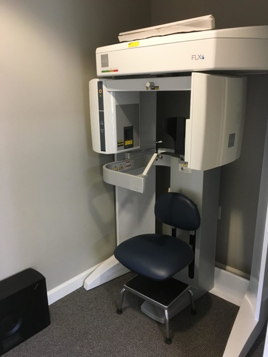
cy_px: 178
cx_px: 134
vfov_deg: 61.7
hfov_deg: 48.2
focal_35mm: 29
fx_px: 299
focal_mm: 4.15
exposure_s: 1/24
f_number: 2.2
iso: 200
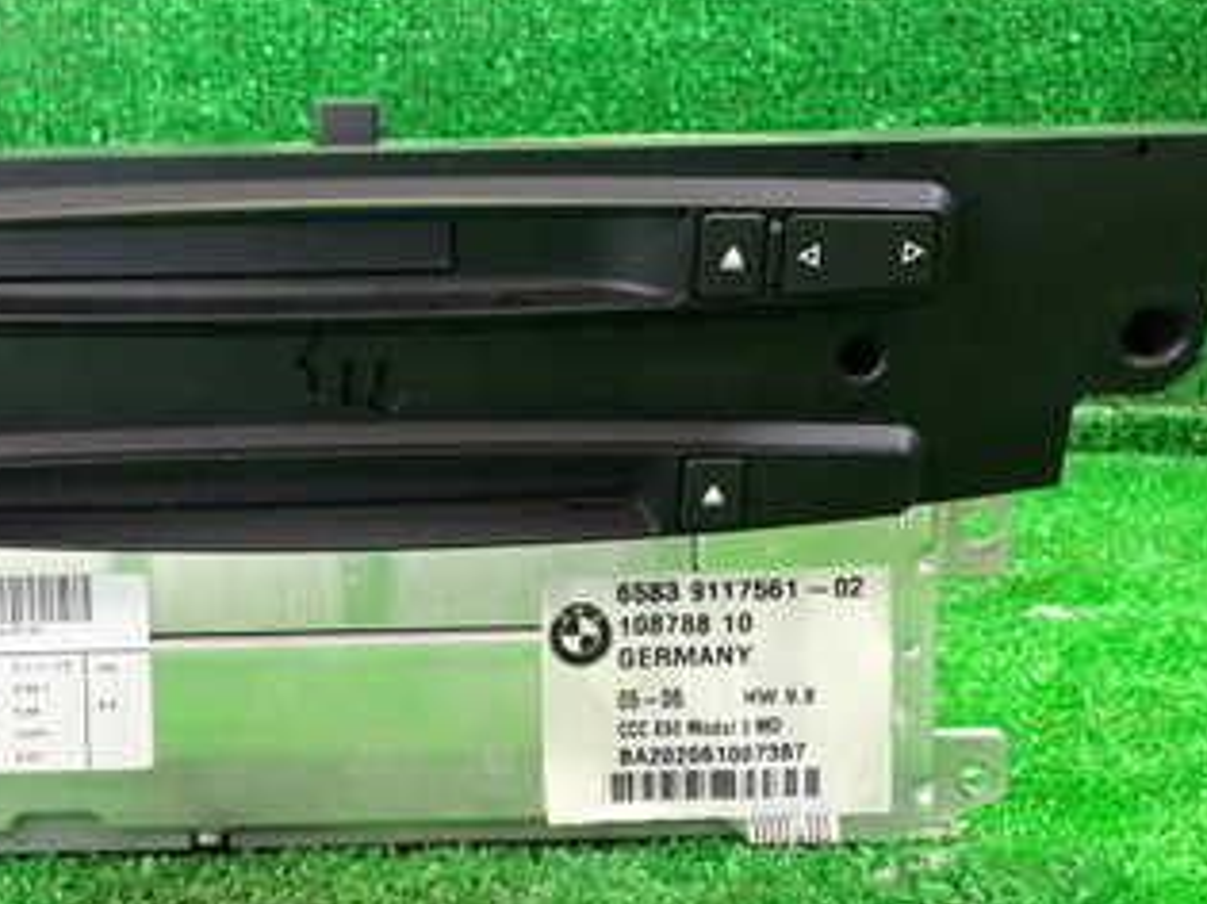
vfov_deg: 24.0
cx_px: 353
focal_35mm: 61
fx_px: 2126
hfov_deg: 31.3
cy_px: 379
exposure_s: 1/30
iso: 800
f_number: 2.4
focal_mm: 5.79
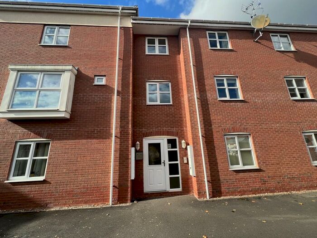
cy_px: 119
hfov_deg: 106.2
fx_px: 119
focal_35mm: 13
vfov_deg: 89.9
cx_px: 158
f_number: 1.8
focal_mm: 1.57
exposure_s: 1/791
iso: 32
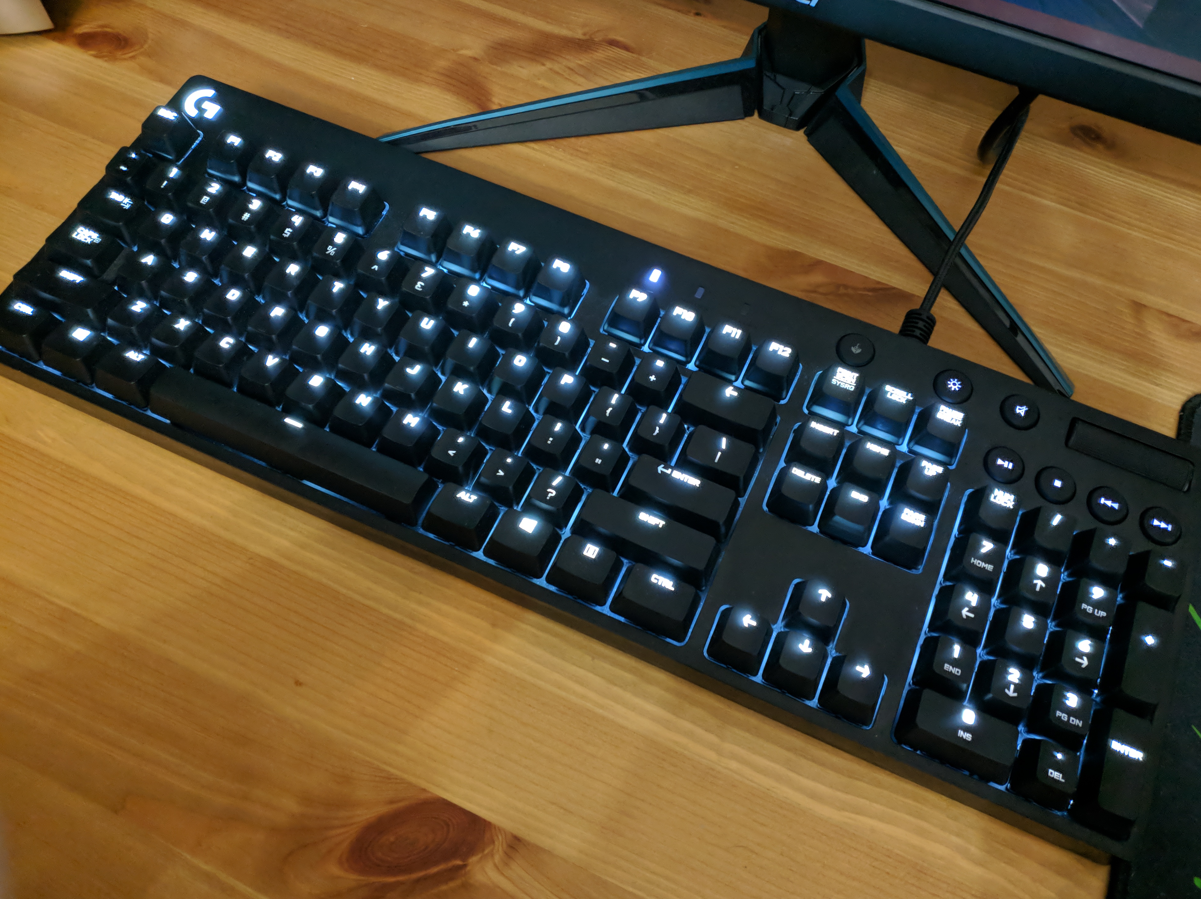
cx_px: 617
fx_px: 1109
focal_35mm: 32
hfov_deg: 56.9
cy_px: 456
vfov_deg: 44.1
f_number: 2
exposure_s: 1/30
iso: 1372
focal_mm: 4.5
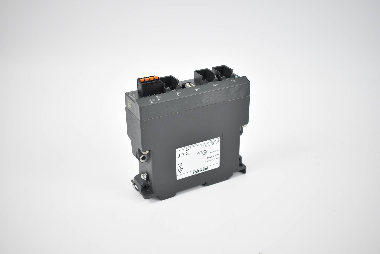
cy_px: 127
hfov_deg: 43.6
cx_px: 190
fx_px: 475
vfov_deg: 29.9
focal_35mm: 45
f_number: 4.2
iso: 200
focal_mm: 30
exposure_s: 1/50
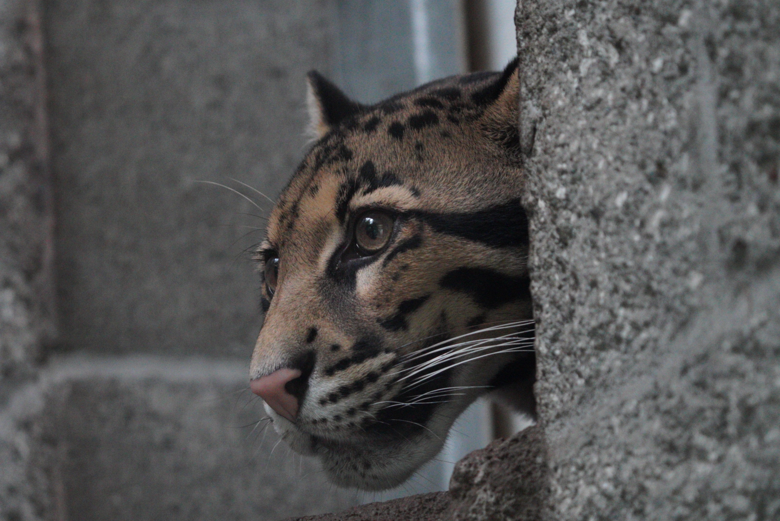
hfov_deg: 4.9
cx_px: 390
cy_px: 260
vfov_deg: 3.3
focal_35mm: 420
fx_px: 9106
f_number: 5.6
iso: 6400
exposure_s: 1/250
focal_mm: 280
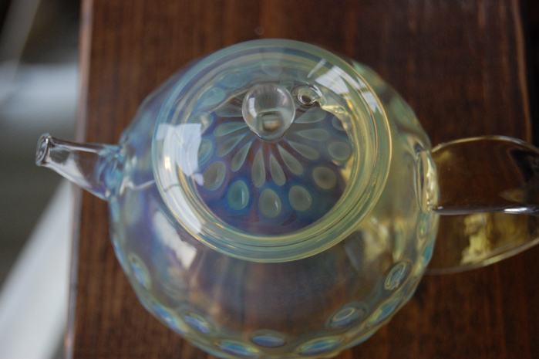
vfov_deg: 16.5
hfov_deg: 24.6
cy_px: 180
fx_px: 1234
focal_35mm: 82
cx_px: 270
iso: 800
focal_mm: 55
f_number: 5.6
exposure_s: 1/30
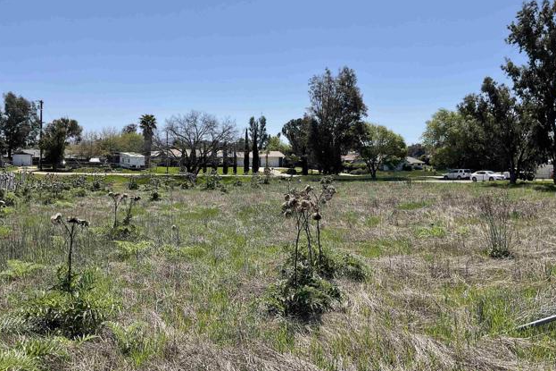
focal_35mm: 31
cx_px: 279
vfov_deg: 42.3
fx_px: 479
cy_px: 169
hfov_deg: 60.3
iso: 16
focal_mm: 3
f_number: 1.8
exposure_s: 1/2227
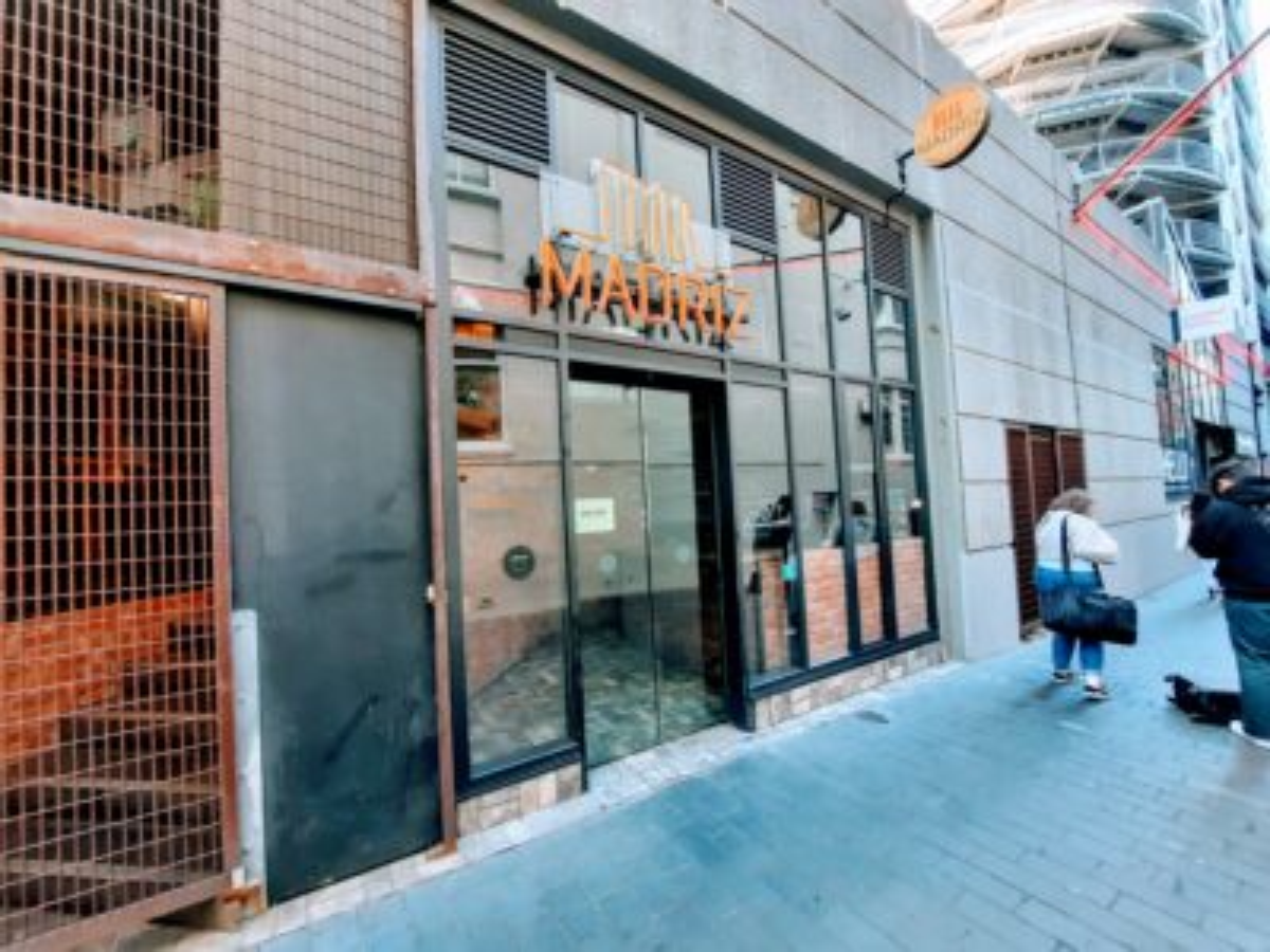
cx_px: 635
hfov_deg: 106.2
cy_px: 476
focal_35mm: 13
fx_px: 477
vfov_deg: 89.9
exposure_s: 1/50
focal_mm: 1.74
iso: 160
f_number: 2.2
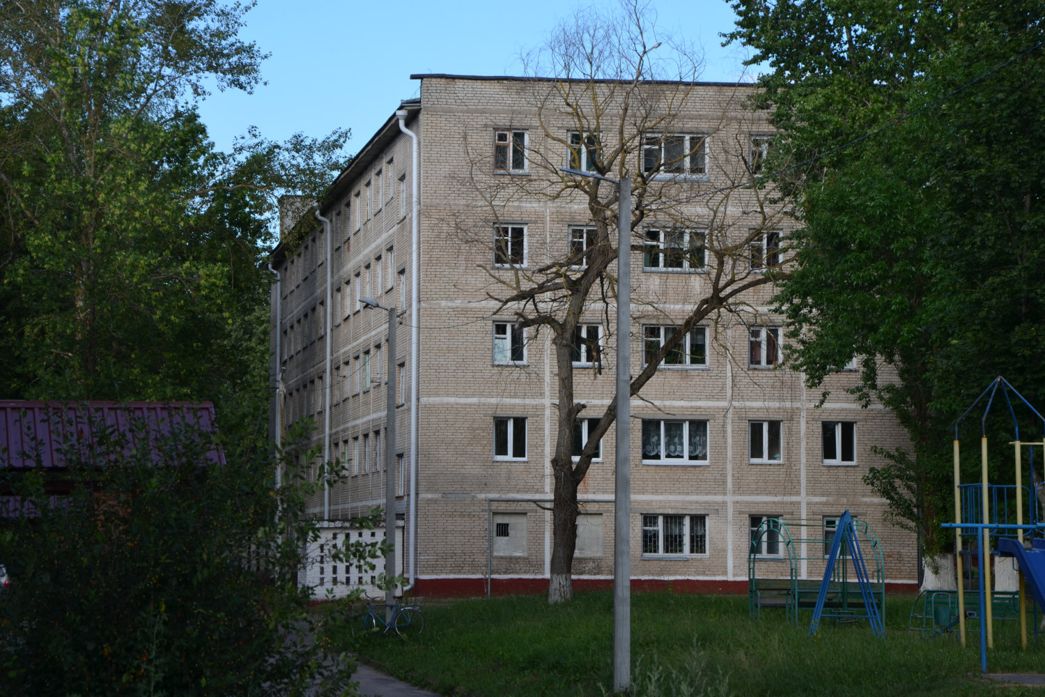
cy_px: 348
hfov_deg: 19.5
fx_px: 3048
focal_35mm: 105
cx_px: 522
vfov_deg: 13.0
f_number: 8
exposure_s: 1/250
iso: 140
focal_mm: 70
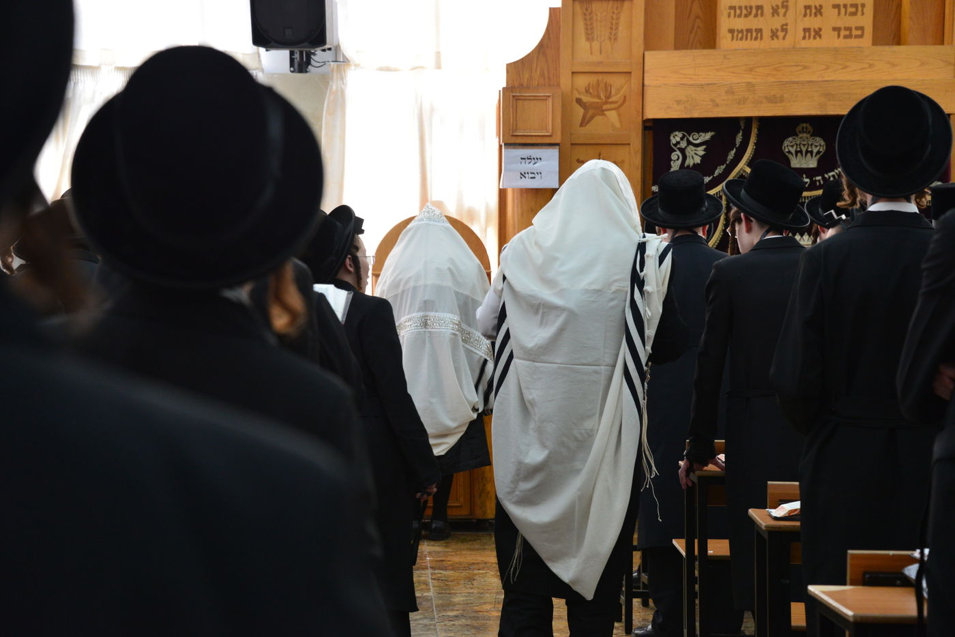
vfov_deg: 14.0
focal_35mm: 98
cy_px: 318
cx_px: 478
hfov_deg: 20.8
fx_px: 2600
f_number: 6.3
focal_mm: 98
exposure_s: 1/200
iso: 2000
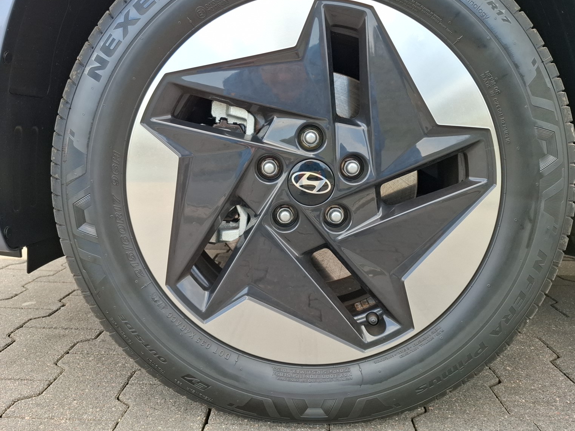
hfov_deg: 61.7
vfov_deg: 48.0
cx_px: 284
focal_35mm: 29
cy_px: 176
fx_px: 482
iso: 50
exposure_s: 1/262
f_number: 1.8
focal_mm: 5.54
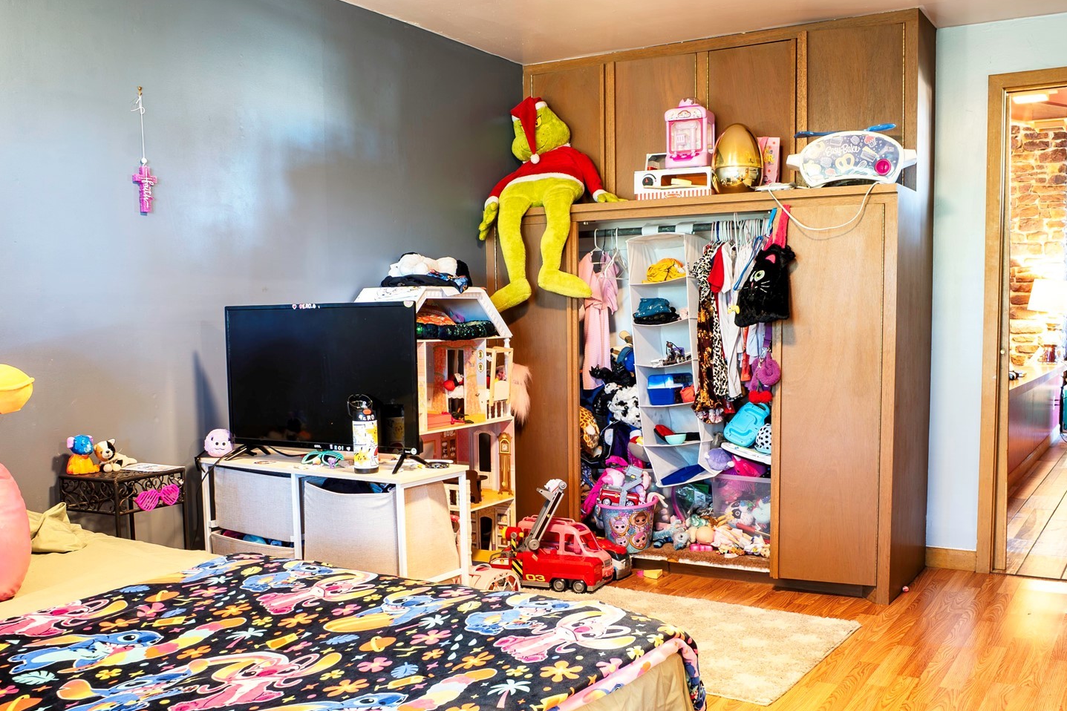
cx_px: 554
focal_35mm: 34
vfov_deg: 38.7
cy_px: 429
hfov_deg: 55.8
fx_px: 1008
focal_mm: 16
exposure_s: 6
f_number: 8
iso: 400
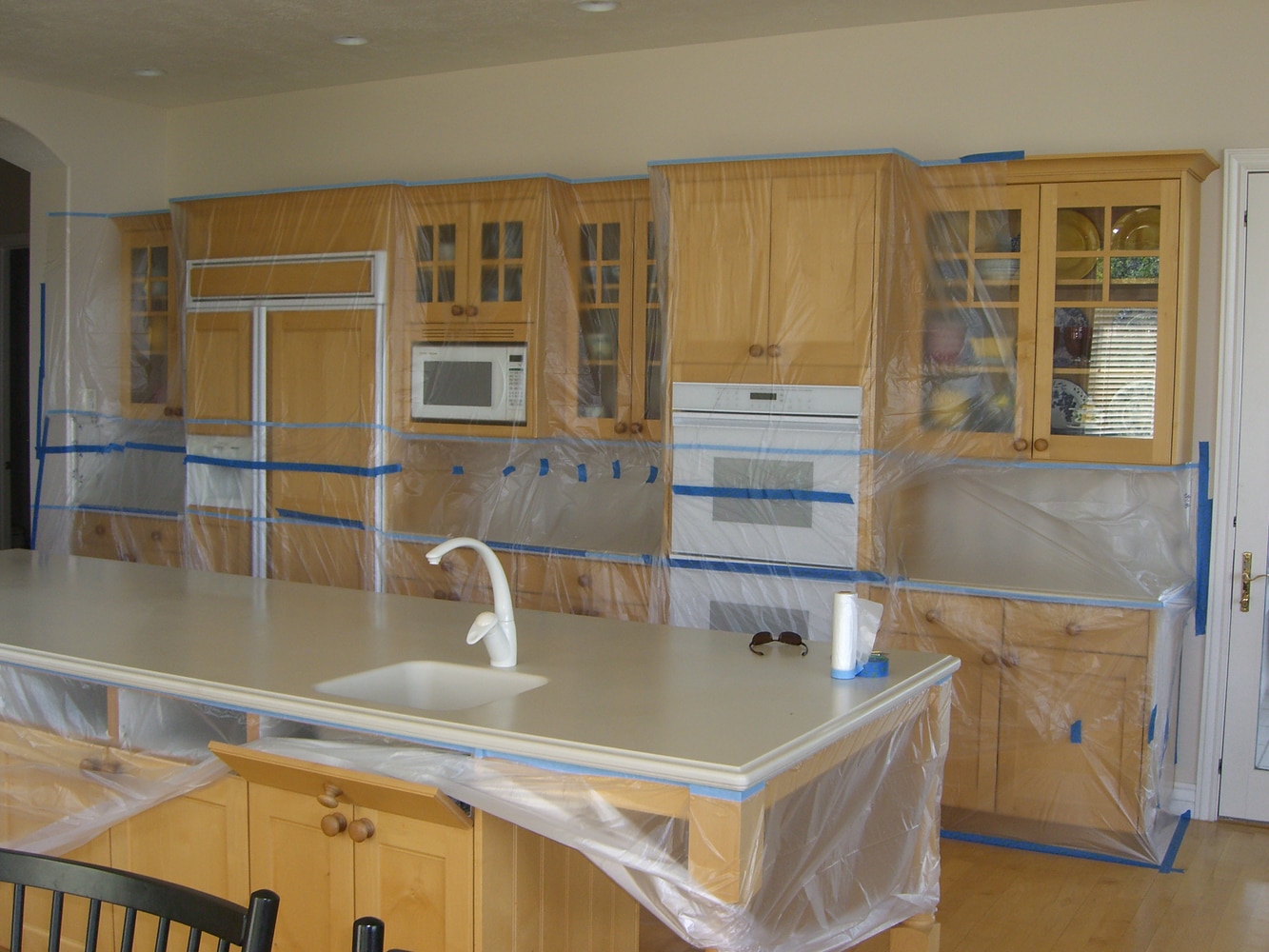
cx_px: 634
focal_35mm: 38
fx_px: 1393
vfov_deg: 37.7
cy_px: 476
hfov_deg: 49.0
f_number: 4
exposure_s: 1/60
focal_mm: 7.9
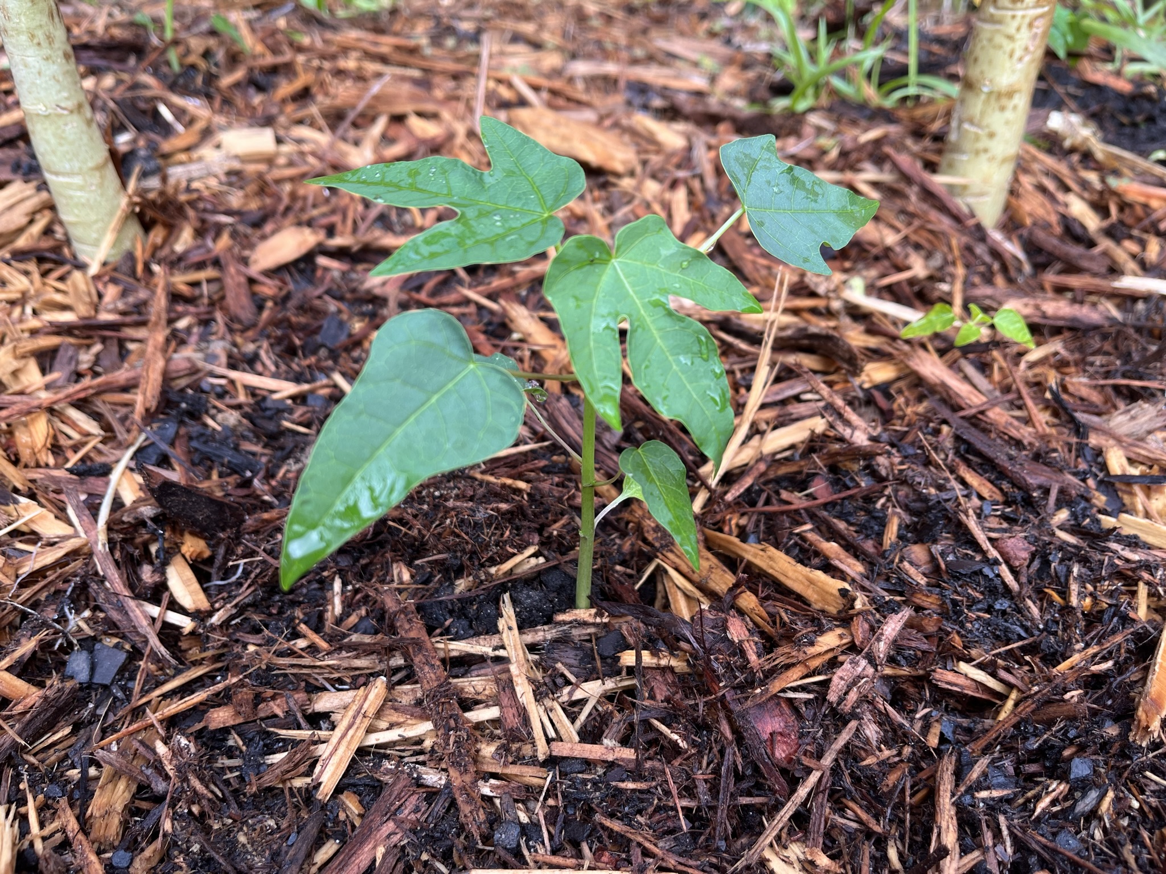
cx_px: 583
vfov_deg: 53.1
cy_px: 437
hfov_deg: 67.3
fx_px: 876
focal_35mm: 26
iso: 40
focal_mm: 5.1
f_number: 1.6
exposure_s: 1/213
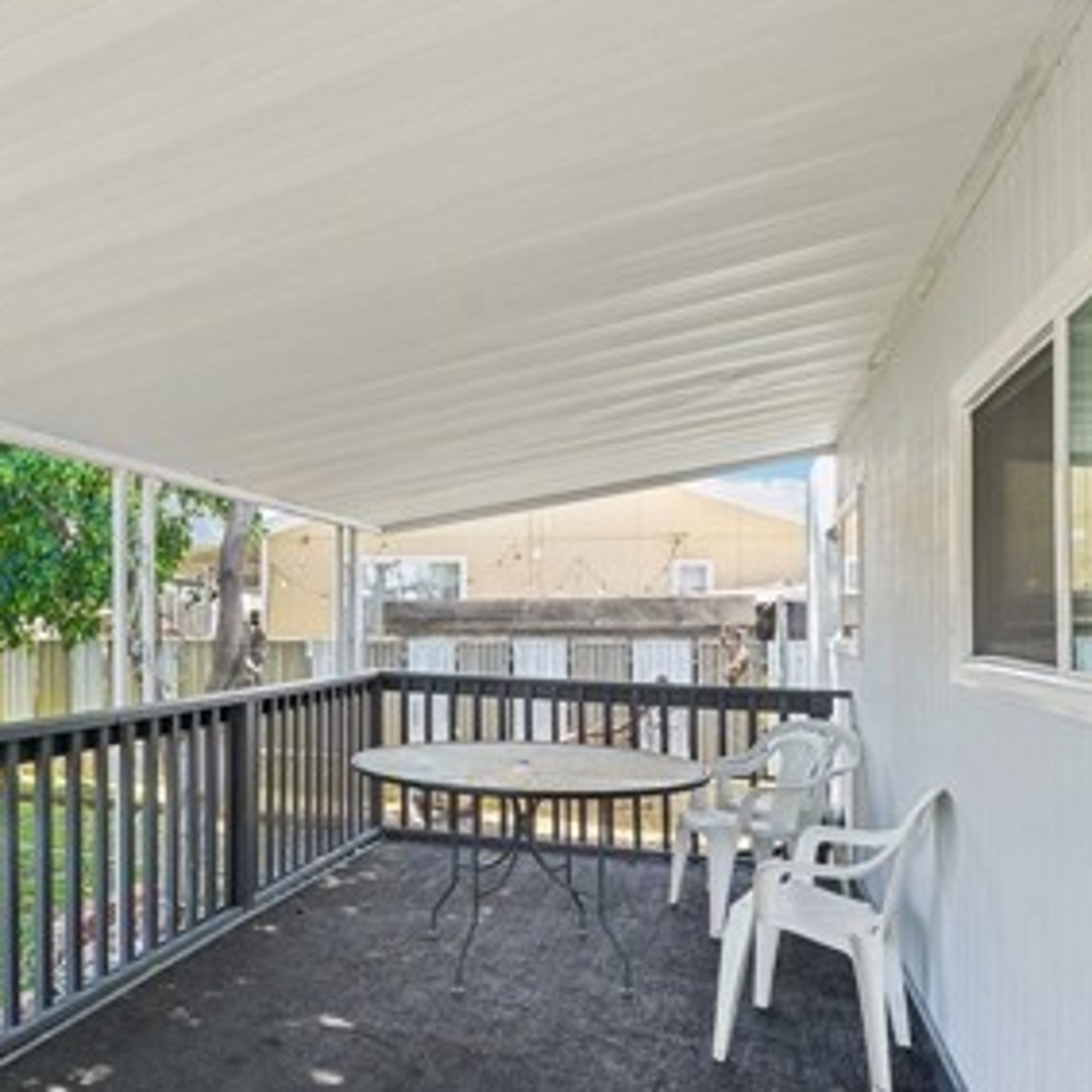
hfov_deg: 61.0
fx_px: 892
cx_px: 343
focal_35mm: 25
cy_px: 641
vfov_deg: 62.5
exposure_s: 1/30
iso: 160
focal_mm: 13
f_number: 8
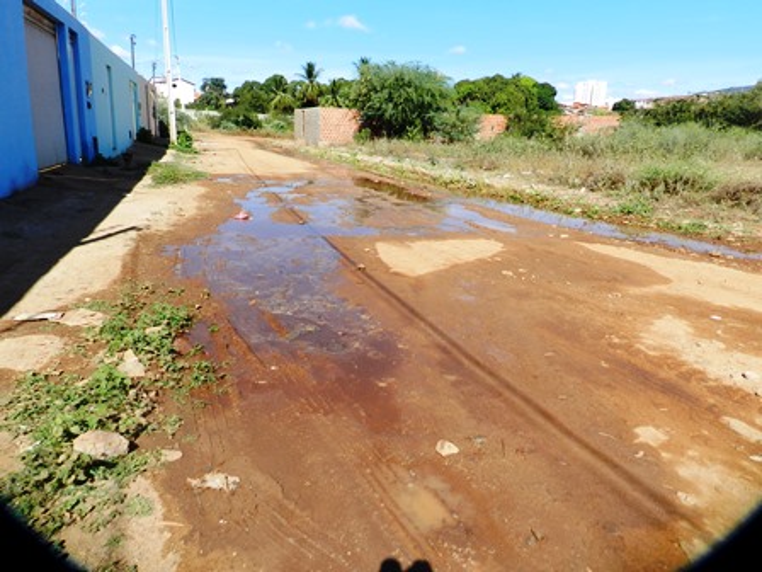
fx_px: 506
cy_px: 286
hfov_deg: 73.9
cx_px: 381
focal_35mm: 23
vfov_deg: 58.9
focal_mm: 4
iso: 160
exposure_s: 1/800
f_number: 4
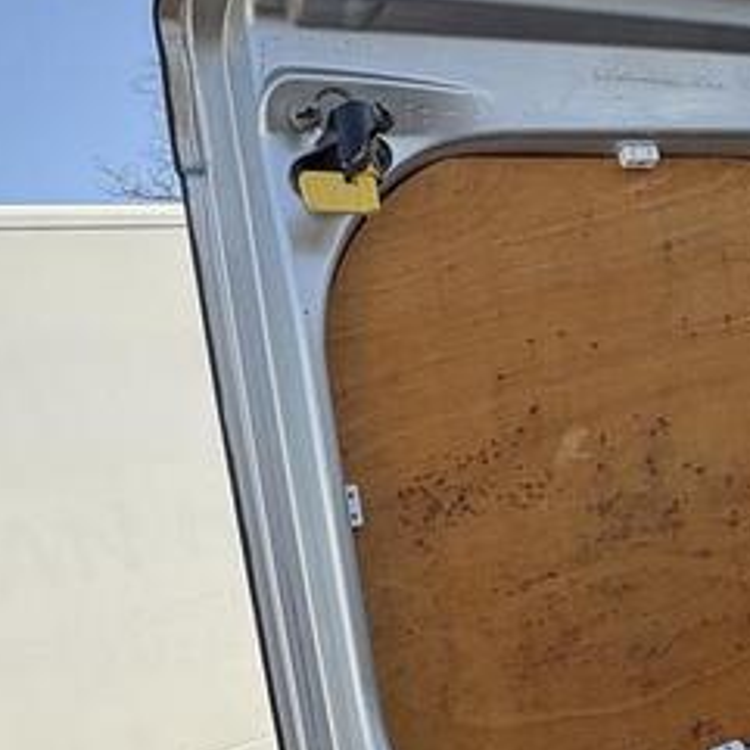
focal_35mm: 46
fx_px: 1128
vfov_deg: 34.9
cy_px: 663
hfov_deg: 36.3
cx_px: 523
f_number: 2.2
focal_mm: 2.22
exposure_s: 1/232
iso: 40
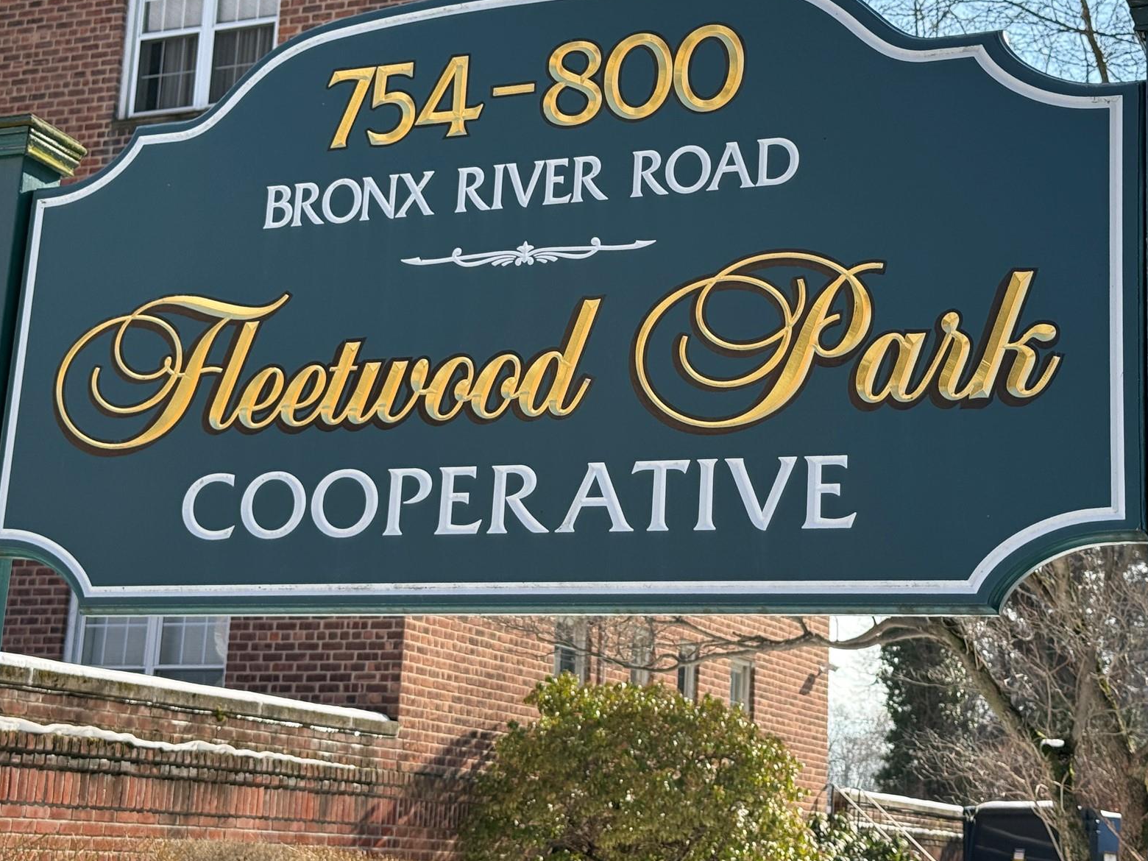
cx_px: 610
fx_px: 2089
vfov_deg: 23.3
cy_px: 356
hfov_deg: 30.7
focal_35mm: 63
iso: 80
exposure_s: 1/1795
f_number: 1.78
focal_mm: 6.76
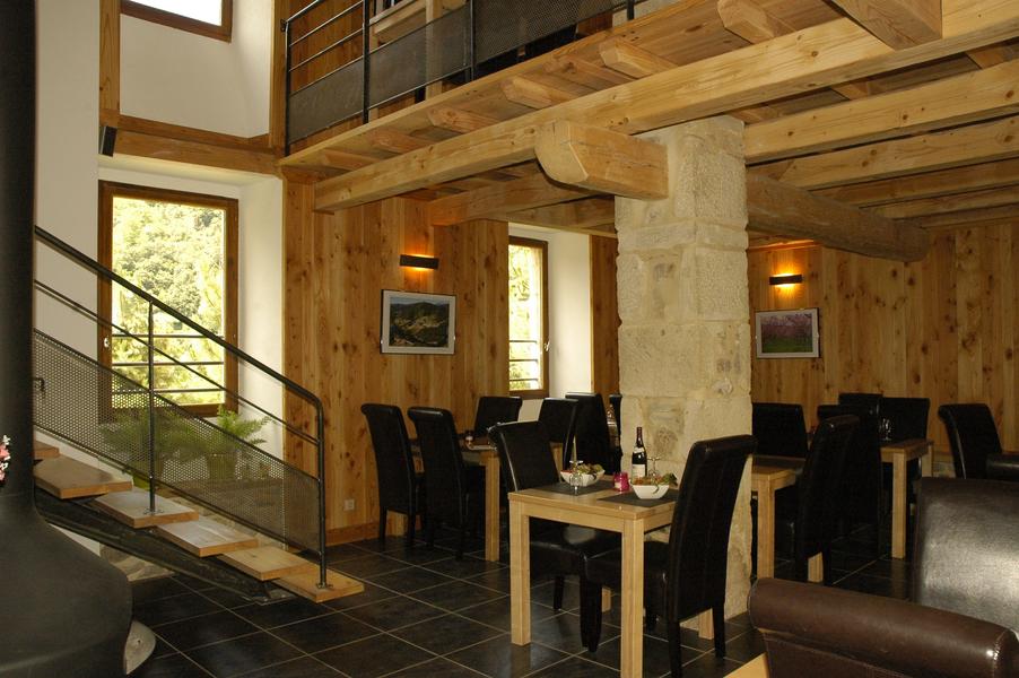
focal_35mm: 27
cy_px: 339
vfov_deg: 47.9
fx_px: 764
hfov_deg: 67.4
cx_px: 510
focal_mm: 18
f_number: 10
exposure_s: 1/80
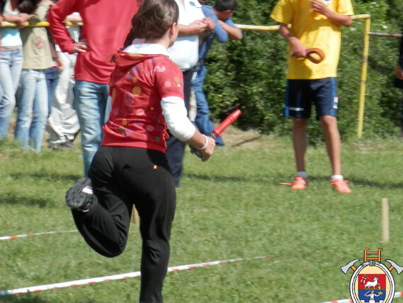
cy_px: 150
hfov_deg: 7.4
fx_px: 3109
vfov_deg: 5.6
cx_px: 143
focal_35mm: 267
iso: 80
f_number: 5.9
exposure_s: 1/250
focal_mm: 36.5
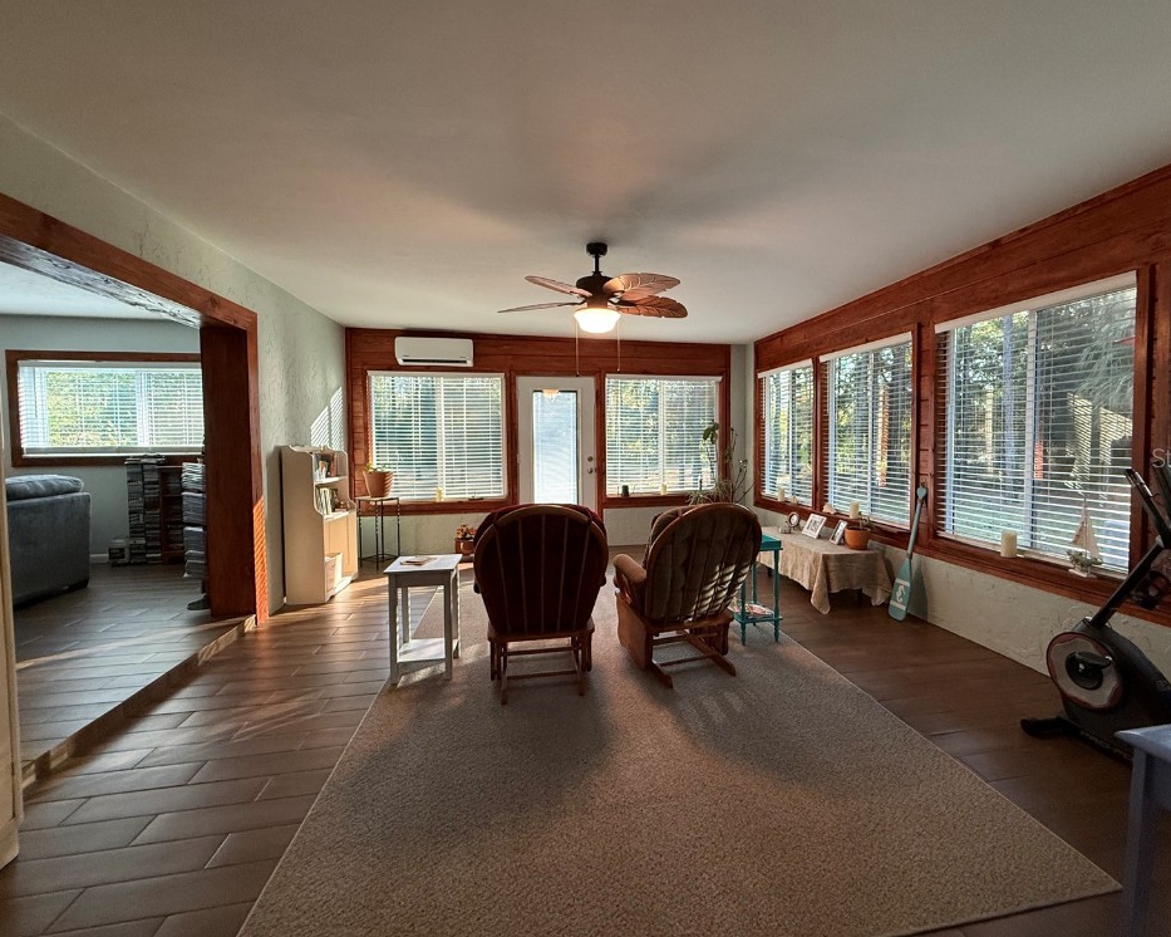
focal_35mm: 15
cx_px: 628
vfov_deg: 84.0
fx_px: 520
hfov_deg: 96.6
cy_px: 457
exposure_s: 1/60
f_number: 2.2
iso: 320
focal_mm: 2.22
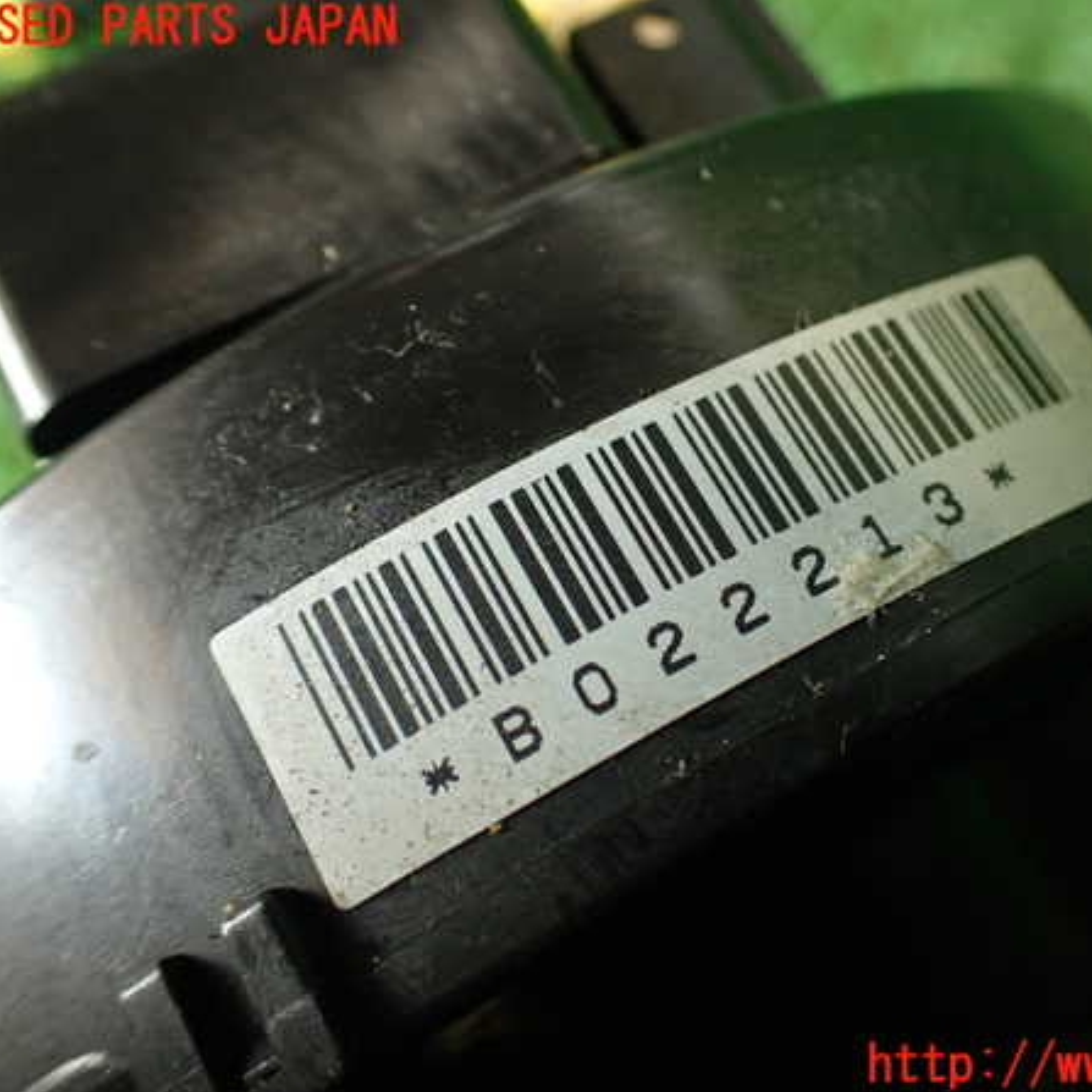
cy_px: 547
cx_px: 686
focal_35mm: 38
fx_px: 1356
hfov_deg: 43.5
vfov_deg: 43.9
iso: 200
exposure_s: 1/30
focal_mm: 5.79
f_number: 2.4
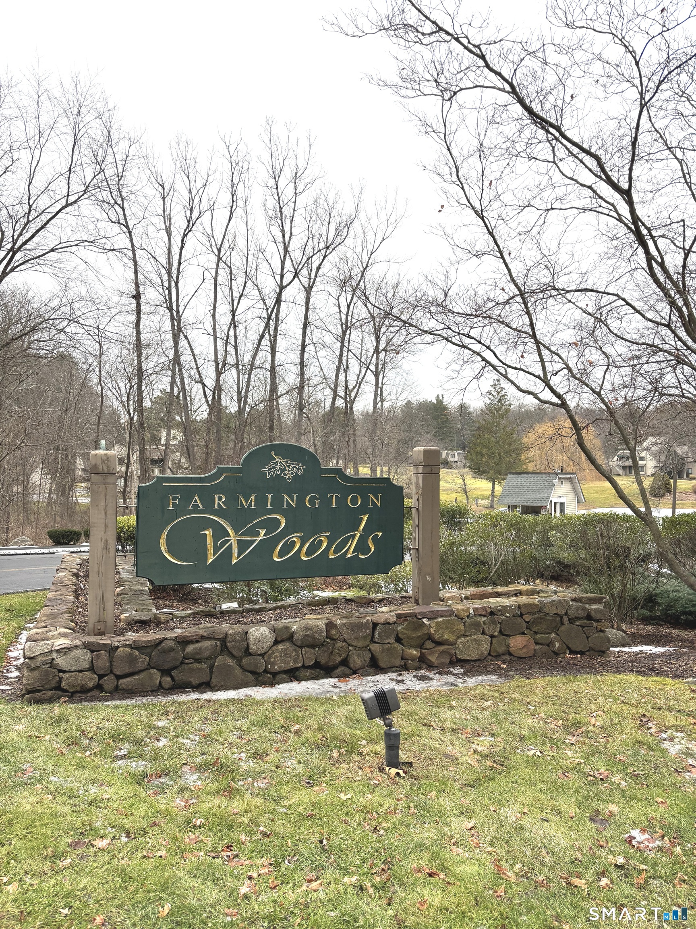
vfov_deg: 67.3
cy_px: 464
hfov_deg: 53.1
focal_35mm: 26
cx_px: 348
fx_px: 697
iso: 50
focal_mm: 5.96
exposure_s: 1/430
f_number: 1.6
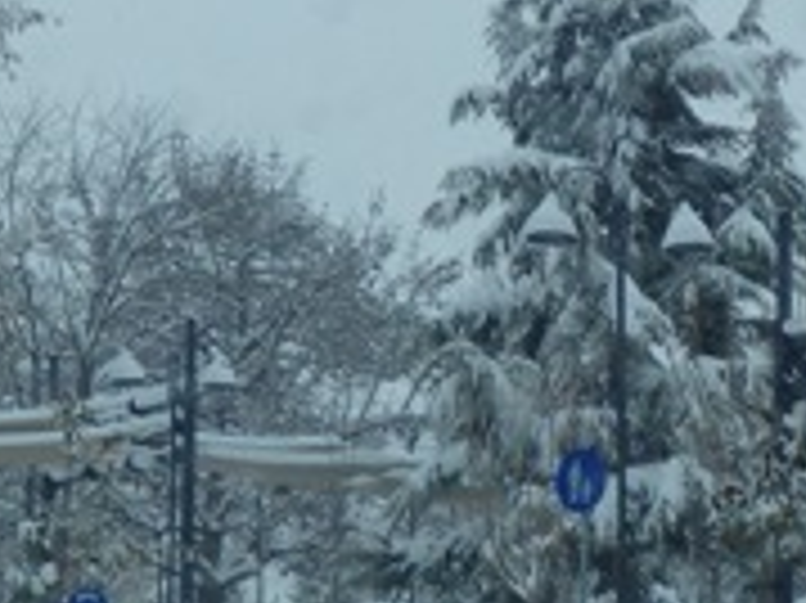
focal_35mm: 175
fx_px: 4072
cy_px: 130
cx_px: 360
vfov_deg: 8.5
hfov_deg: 11.3
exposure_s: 1/1000
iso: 125
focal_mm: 8.9
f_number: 4
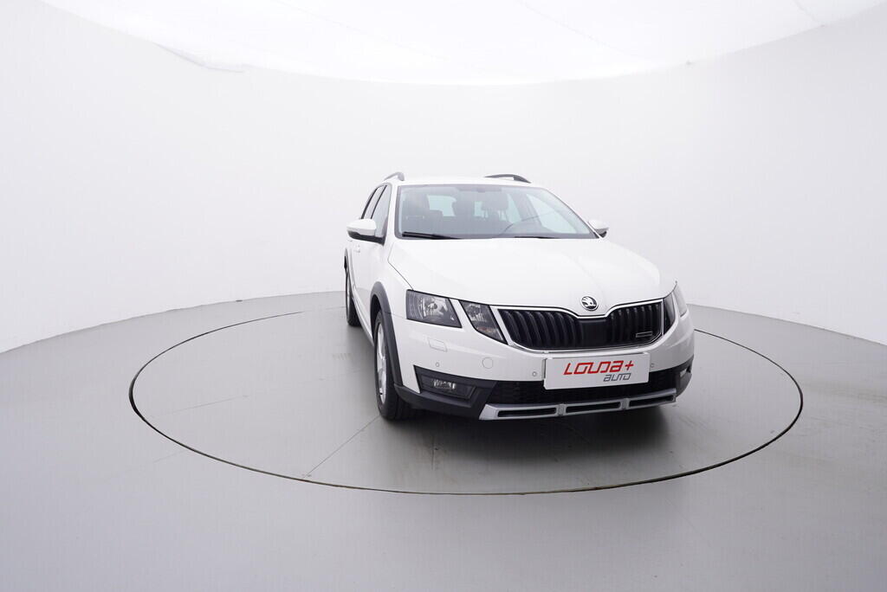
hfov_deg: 77.3
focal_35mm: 22
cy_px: 296
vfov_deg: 56.2
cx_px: 444
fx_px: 555
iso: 200
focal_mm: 15
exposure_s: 1/80
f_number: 5
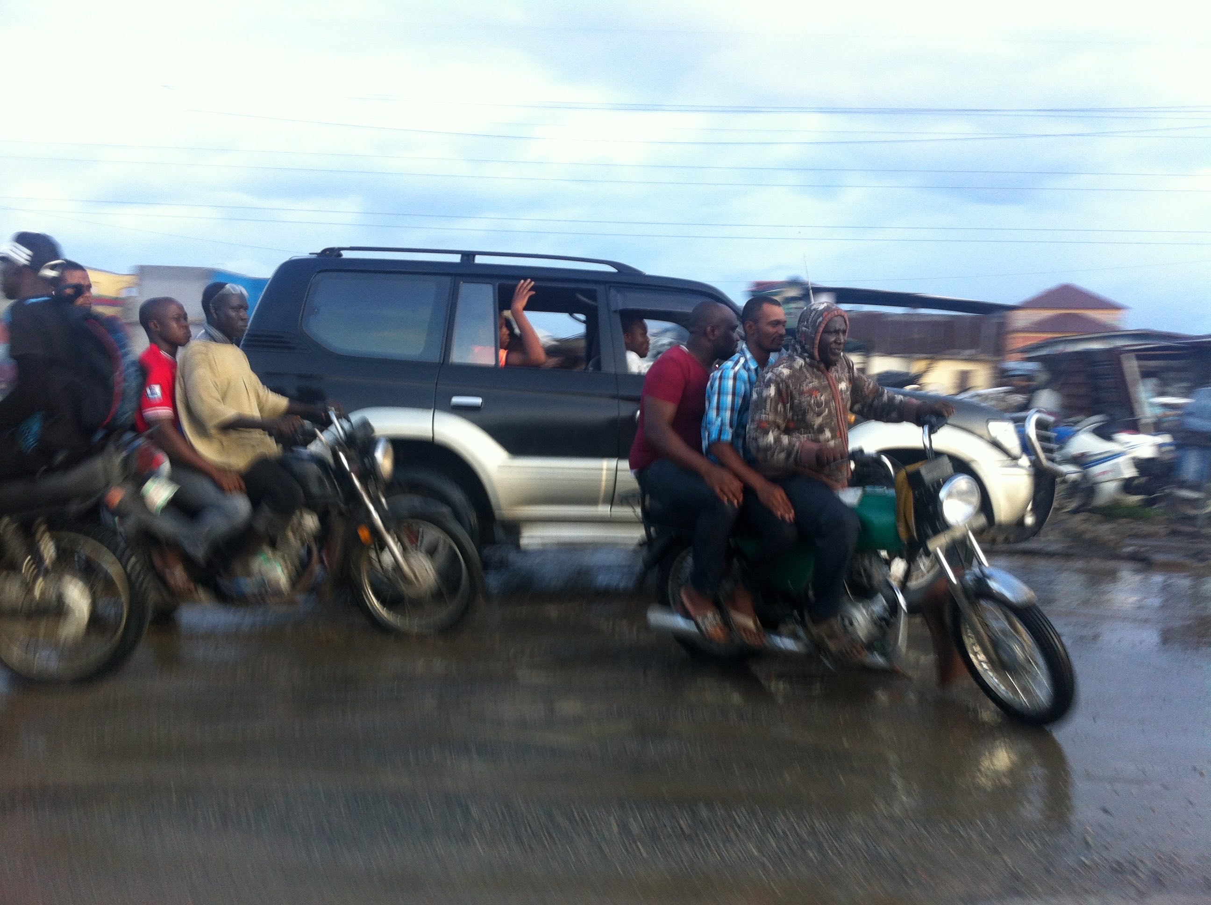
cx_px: 606
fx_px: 1223
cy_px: 452
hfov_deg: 52.7
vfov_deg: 40.6
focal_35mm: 35
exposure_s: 1/40
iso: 100
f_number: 2.8
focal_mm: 3.85
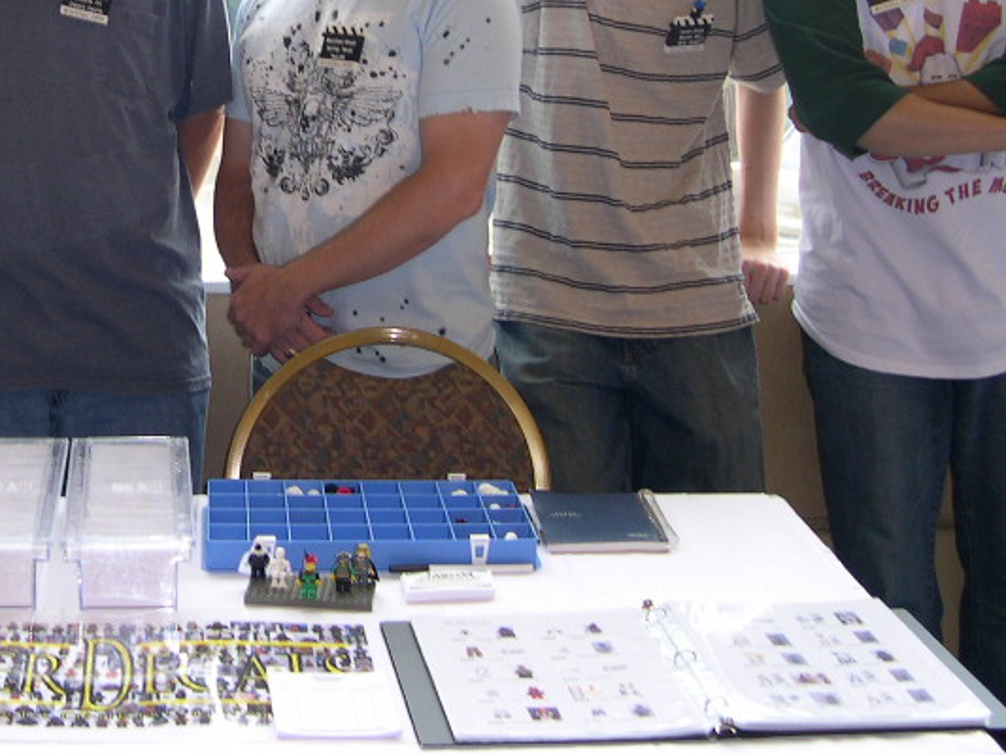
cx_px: 168
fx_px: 2122
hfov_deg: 26.1
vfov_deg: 19.8
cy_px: 89
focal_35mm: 73
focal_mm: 8
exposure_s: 1/30
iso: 100
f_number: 2.8
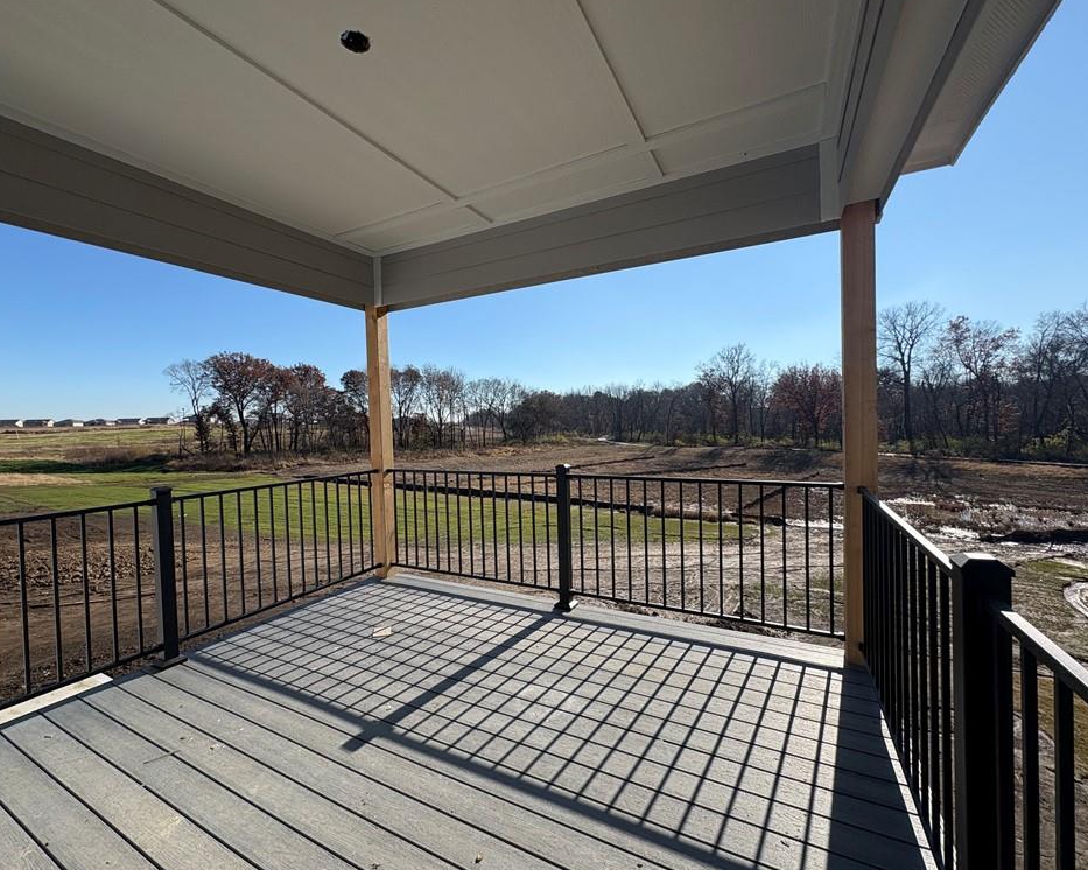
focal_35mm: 15
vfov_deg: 84.0
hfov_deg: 96.7
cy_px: 432
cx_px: 514
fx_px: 483
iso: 50
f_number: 2.2
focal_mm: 2.22
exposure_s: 1/2770
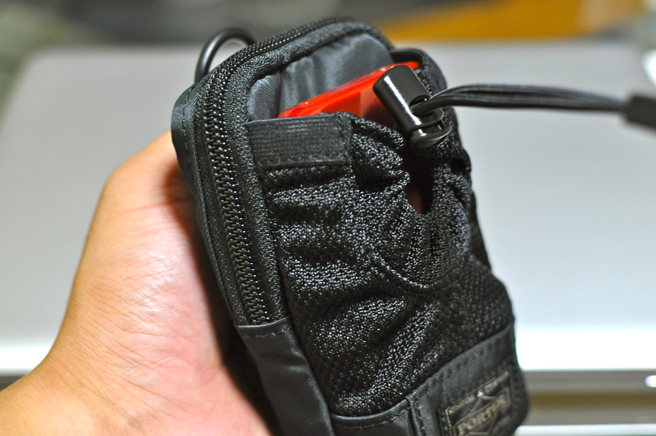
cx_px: 328
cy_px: 218
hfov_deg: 37.9
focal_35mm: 52
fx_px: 955
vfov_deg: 25.7
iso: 800
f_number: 3.2
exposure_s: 1/40
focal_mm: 35
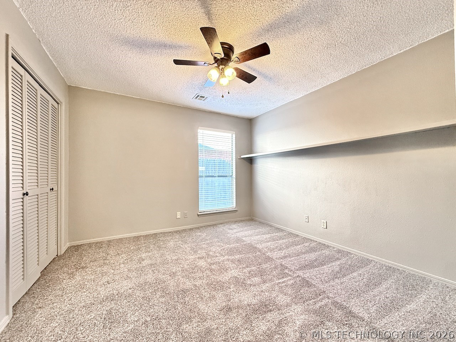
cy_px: 171
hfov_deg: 102.1
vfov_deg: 85.7
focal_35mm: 14
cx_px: 228
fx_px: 184
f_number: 2.2
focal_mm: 2.22
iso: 500
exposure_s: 1/60
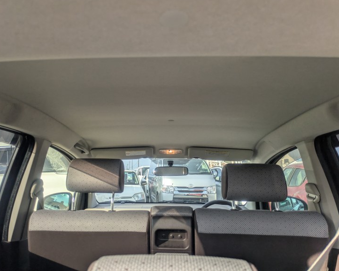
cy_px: 131
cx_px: 159
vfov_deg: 53.2
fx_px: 271
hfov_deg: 64.0
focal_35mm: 27
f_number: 1.89
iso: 44
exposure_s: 1/480
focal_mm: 5.43
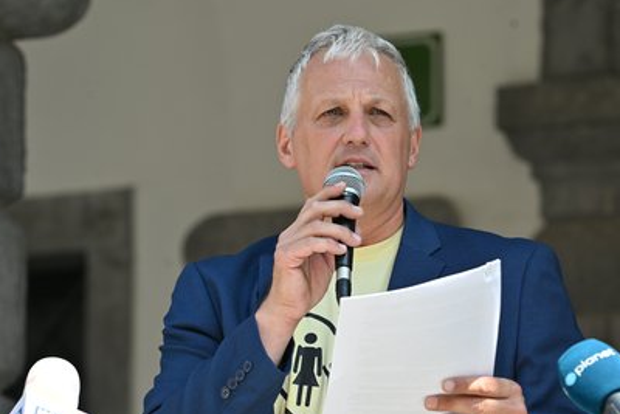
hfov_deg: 8.9
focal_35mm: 231
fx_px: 3980
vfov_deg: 6.0
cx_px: 363
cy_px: 223
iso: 250
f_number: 5.6
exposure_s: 1/500
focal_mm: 185
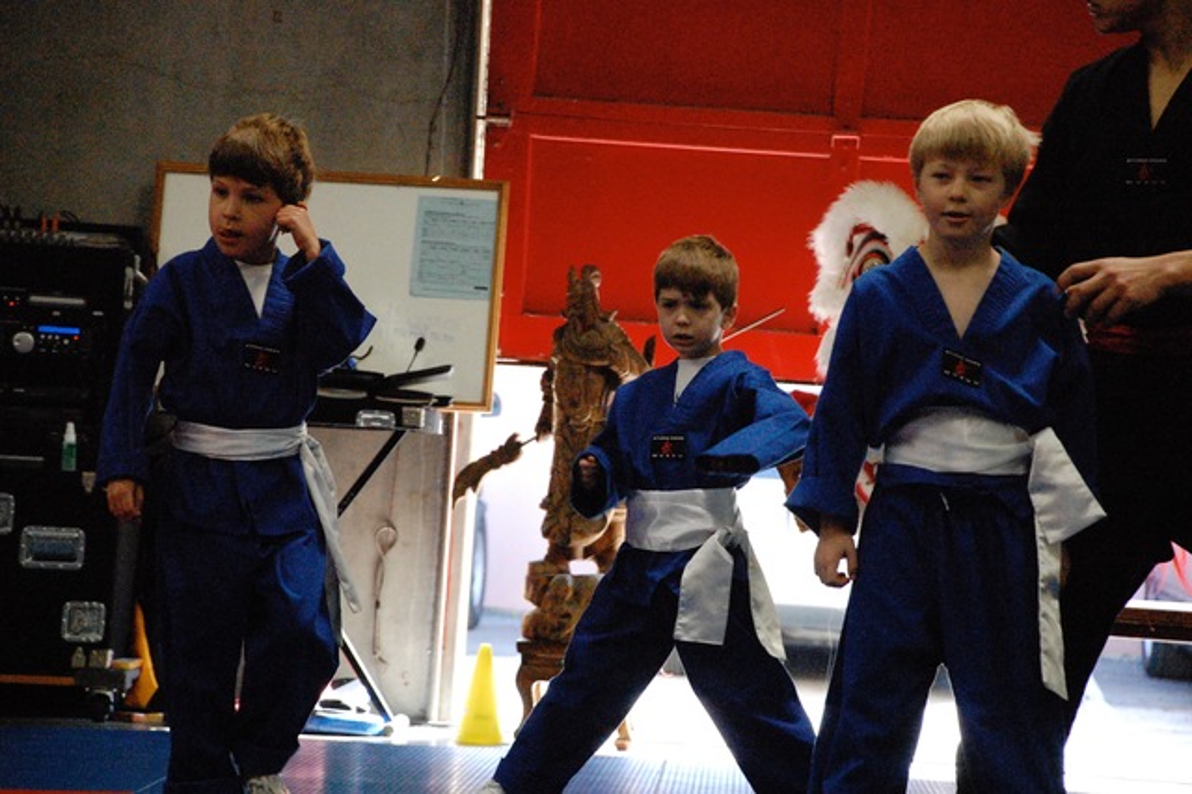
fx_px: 4716
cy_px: 397
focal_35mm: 142
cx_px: 596
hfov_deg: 14.4
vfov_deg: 9.6
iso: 3200
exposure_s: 1/200
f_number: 5.6
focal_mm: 95
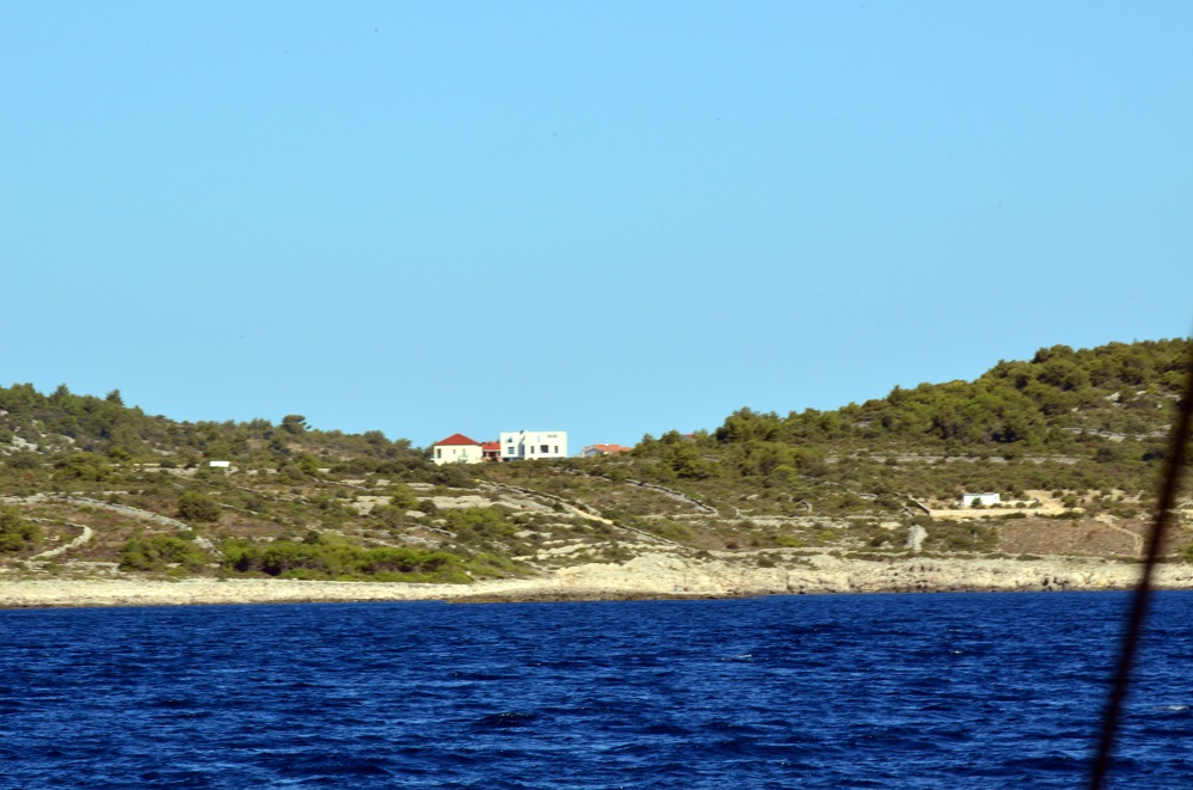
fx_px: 9670
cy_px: 395
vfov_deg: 4.7
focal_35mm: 292
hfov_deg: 7.1
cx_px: 596
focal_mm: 195
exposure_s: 1/60
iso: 320
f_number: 40
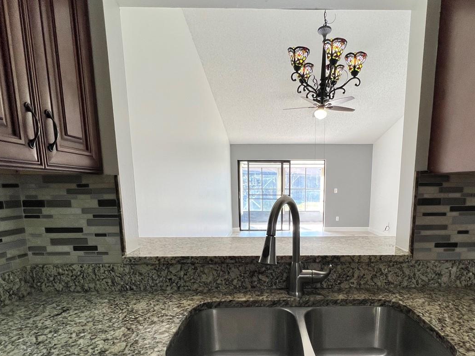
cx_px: 273
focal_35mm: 20
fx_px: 274
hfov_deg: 81.2
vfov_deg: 64.4
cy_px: 235
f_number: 1.8
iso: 50
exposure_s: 1/120
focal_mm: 1.57
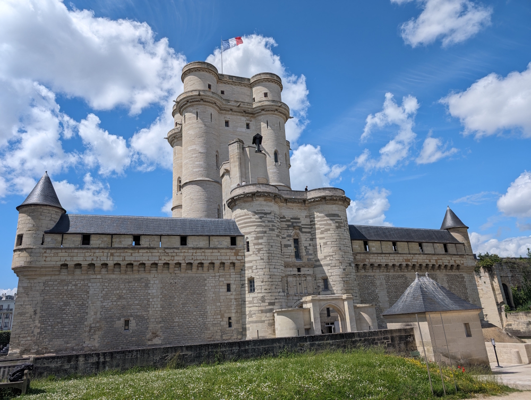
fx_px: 369
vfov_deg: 56.9
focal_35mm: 24
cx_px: 266
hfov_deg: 71.5
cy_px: 200
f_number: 1.68
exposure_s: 1/1984
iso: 20
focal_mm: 6.9
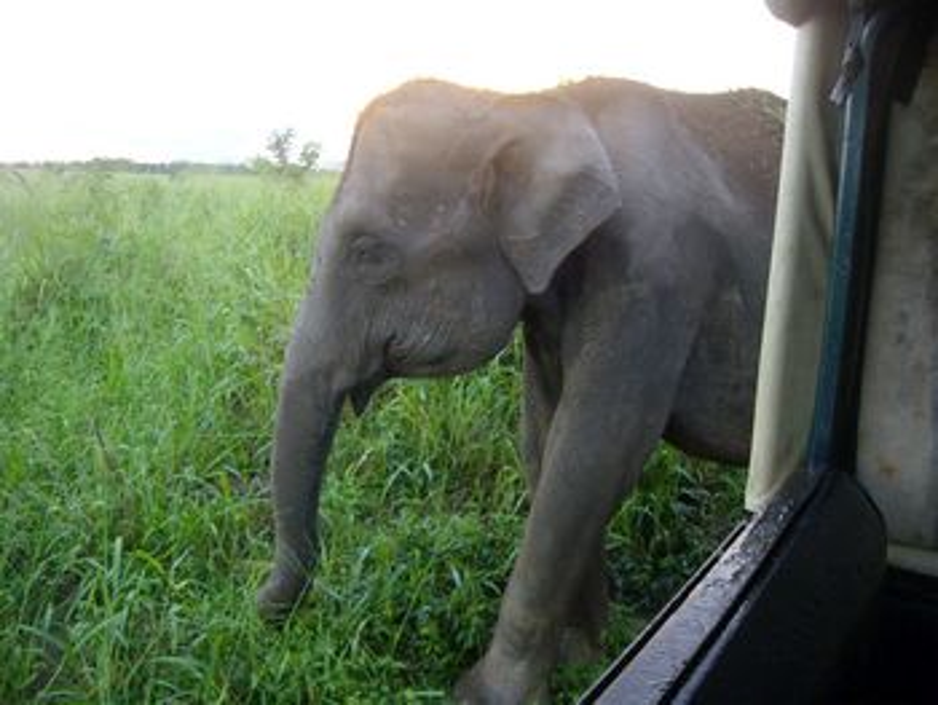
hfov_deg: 48.9
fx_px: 1030
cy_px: 352
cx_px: 469
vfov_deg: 37.8
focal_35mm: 38
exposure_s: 1/25
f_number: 2.7
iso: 200
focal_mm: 6.2
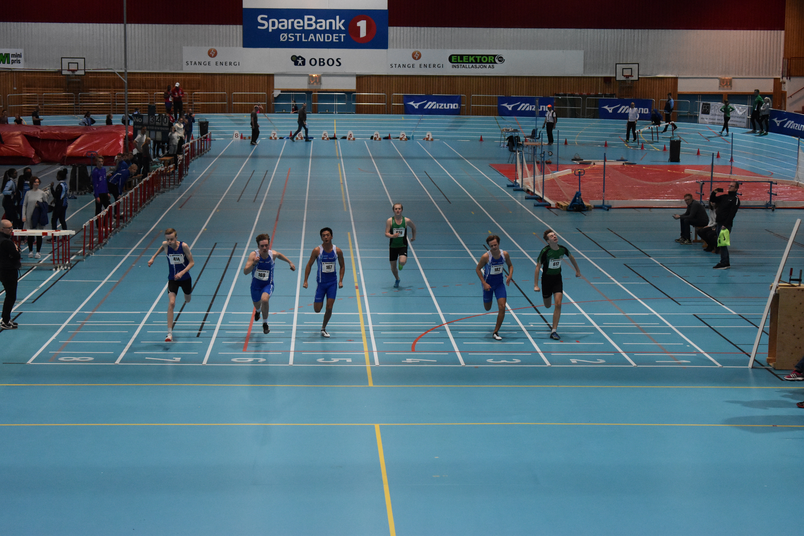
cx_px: 402
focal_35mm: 82
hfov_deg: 24.6
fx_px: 1842
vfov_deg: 16.6
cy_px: 268
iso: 3200
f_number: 5.6
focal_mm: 55
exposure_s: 1/500
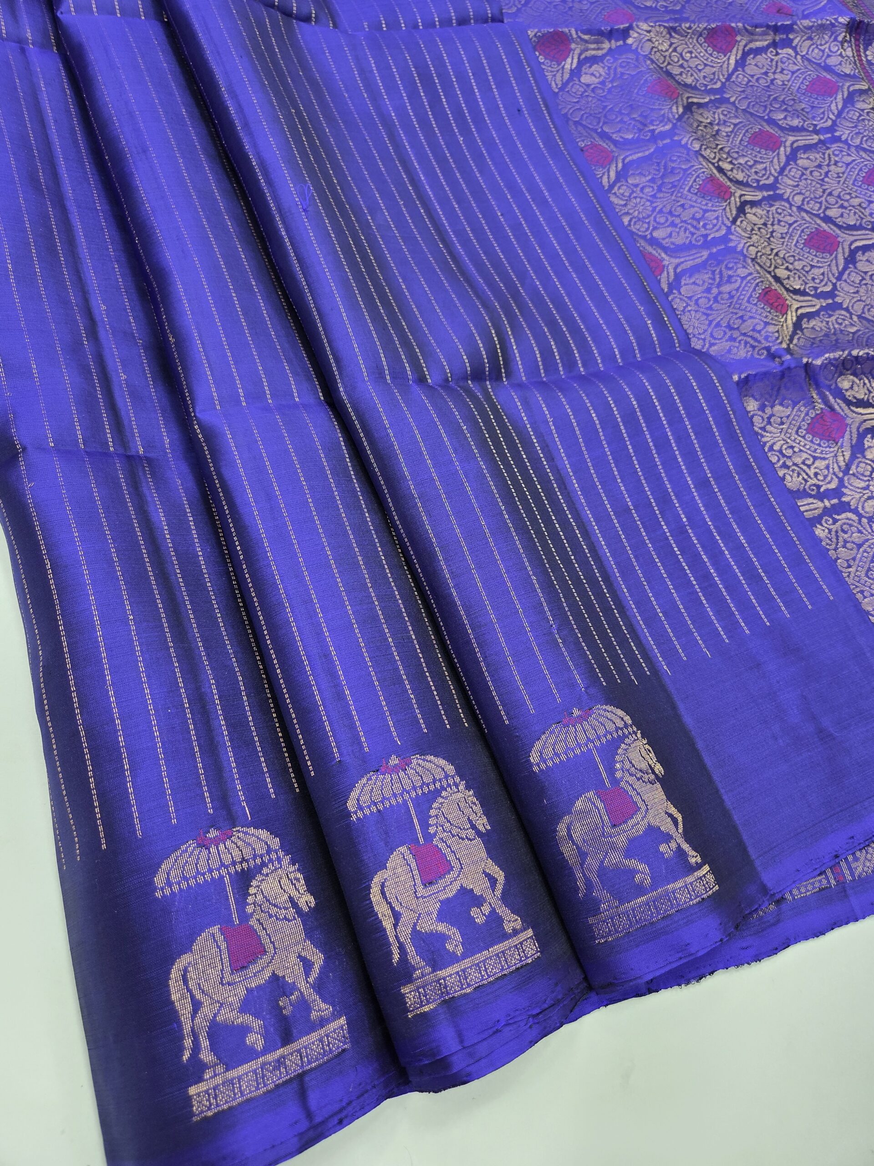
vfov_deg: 73.9
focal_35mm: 23
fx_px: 774
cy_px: 583
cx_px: 437
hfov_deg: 58.9
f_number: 1.8
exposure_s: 1/100
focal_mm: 5.4
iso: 100
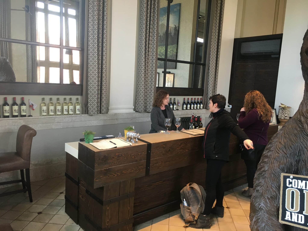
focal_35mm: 29
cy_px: 116
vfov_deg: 48.2
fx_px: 258
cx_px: 154
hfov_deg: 61.7
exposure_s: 1/30
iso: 40
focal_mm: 4.15
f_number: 2.2
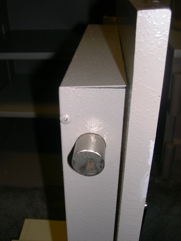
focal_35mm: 38
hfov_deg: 37.7
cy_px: 120
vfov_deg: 49.0
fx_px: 265
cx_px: 90
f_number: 7.6
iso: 100
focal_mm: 8
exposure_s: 1/60
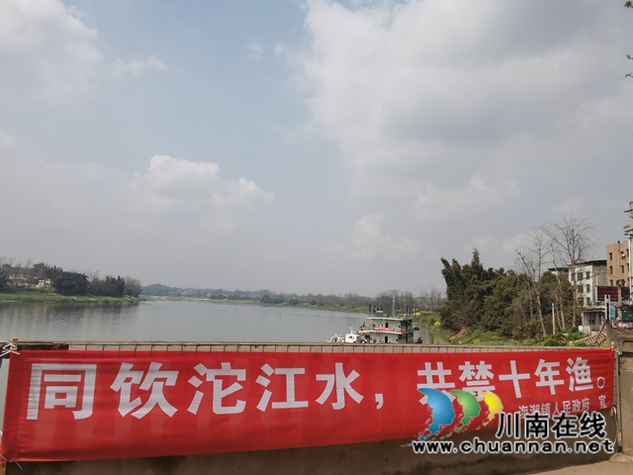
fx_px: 475
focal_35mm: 26
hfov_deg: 67.3
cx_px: 316
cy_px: 238
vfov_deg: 53.1
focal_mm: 4.75
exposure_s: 1/2439
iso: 50
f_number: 1.8
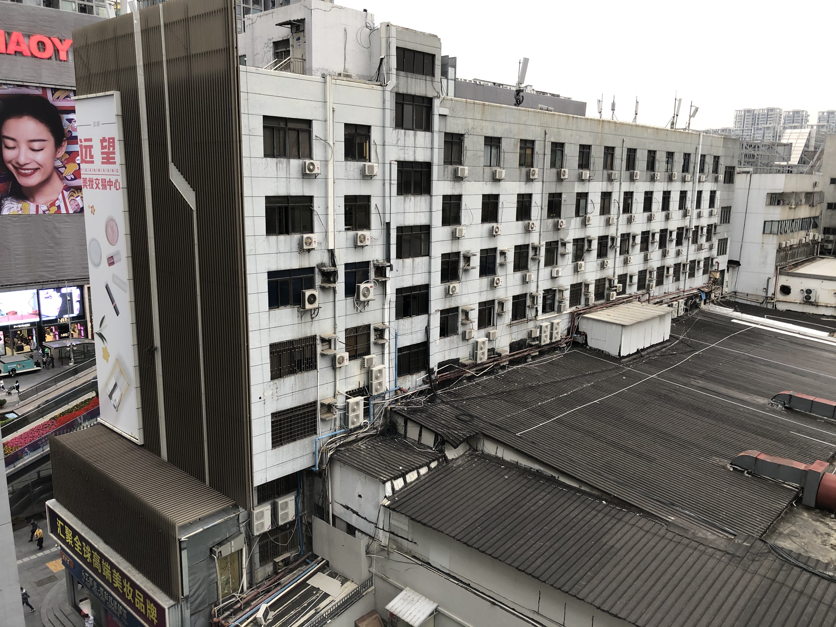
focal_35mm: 28
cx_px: 418
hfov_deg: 63.4
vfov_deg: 49.7
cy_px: 314
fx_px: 676
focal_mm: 4
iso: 40
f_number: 1.8
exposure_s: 1/93
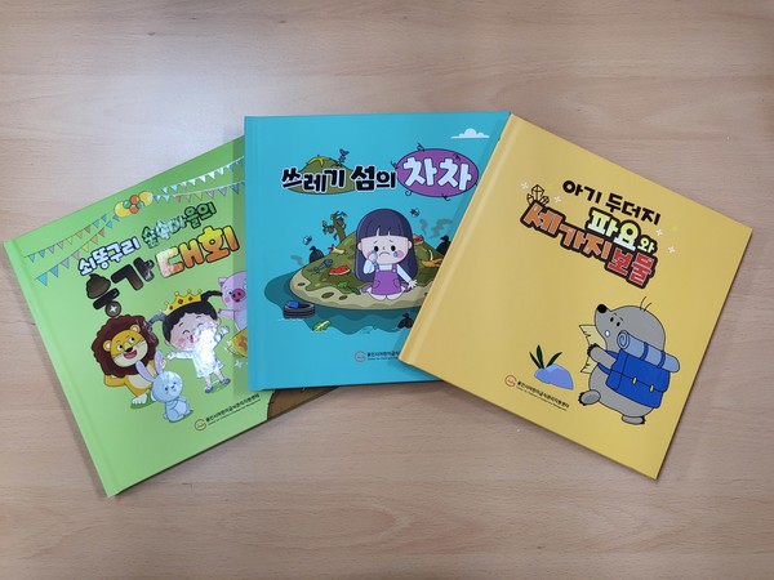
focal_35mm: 26
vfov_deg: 53.1
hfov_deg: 67.3
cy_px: 290
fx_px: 581
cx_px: 387
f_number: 1.8
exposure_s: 1/120
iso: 320
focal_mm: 4.25
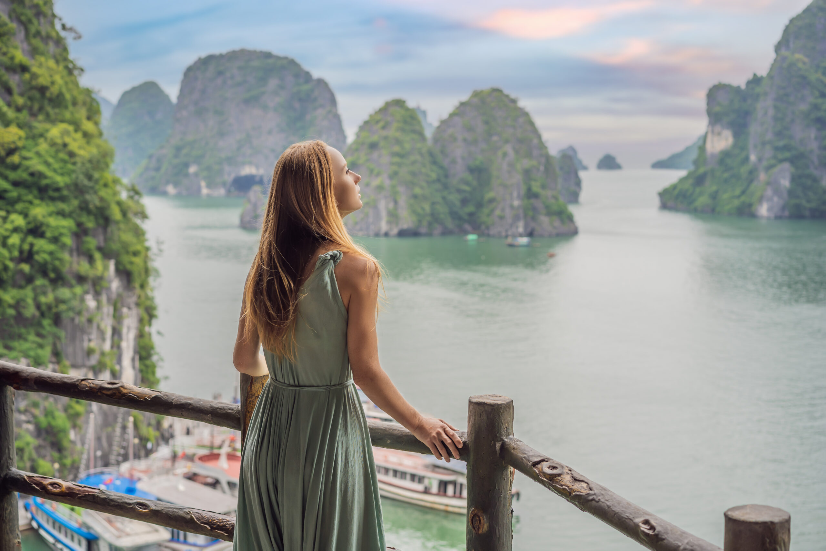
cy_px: 276
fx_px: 1262
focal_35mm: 55
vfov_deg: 24.6
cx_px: 413
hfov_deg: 36.2
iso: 100
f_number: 4
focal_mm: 55
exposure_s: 1/500
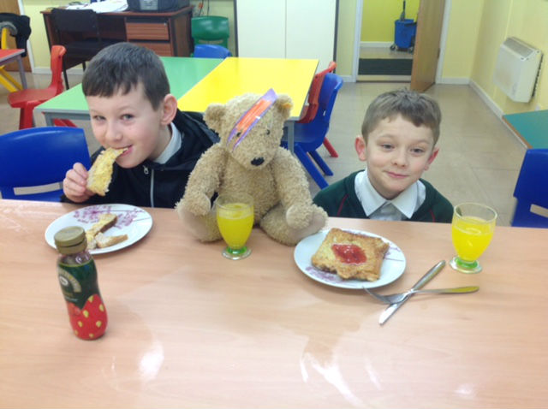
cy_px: 204
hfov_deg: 52.7
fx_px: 553
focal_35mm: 35
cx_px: 274
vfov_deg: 40.6
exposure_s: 1/24
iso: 50
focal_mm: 4.28
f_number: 2.4
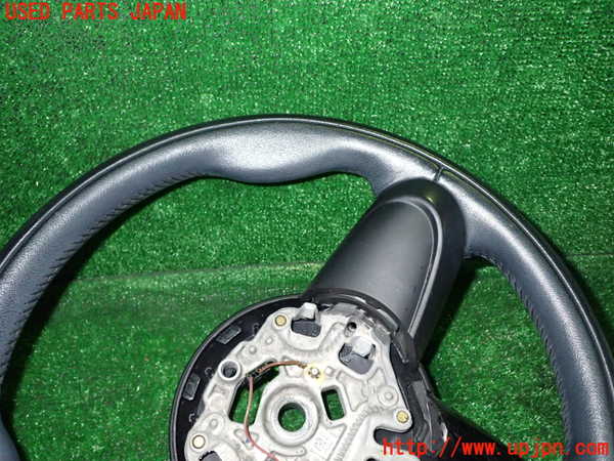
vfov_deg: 46.8
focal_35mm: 30
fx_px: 532
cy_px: 230
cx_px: 307
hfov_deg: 60.0
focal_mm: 5.4
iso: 640
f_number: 6.3
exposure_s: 1/30
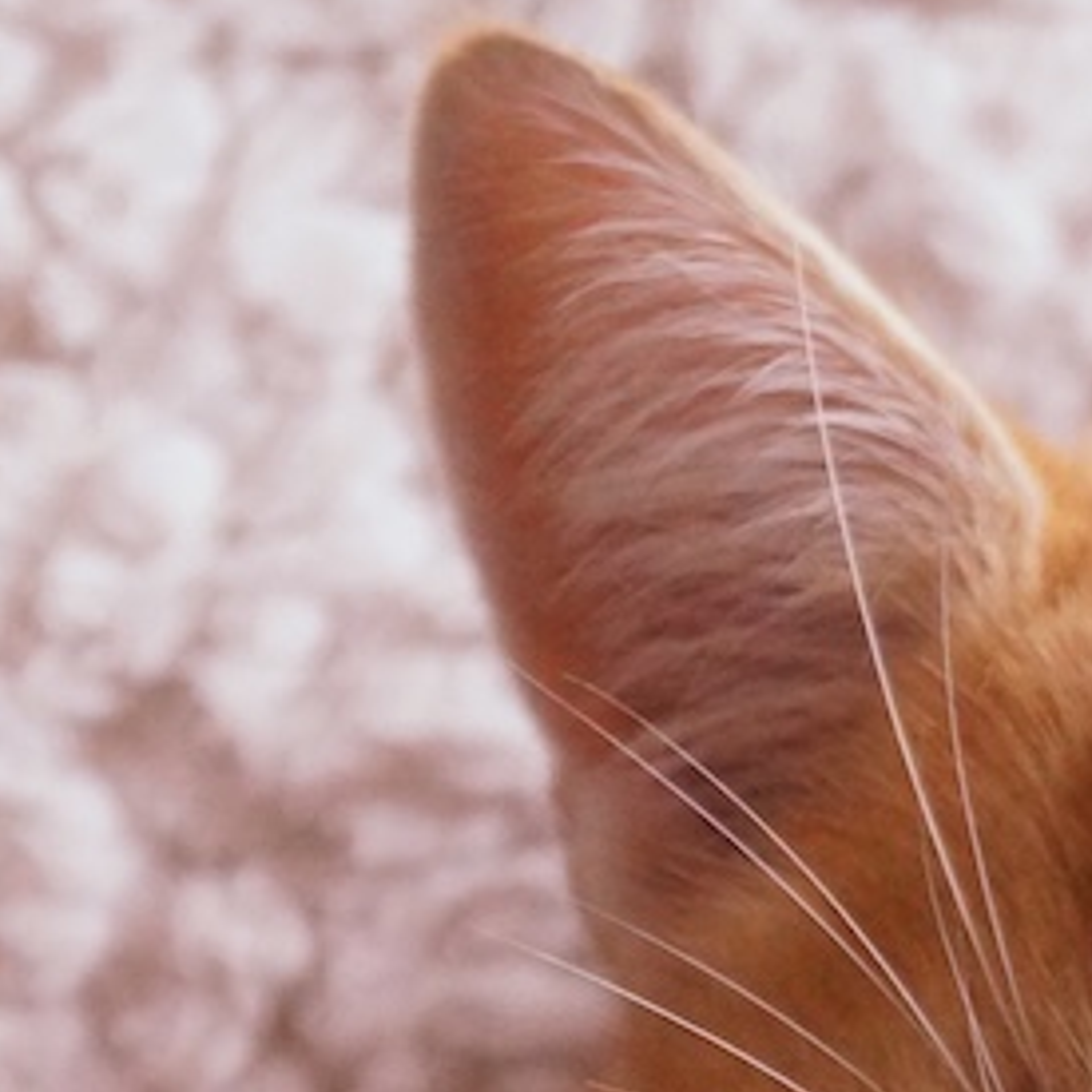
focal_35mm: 313
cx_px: 1481
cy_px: 1513
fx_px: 11167
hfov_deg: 5.6
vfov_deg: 5.6
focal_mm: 55
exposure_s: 1/20
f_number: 5.6
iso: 3200
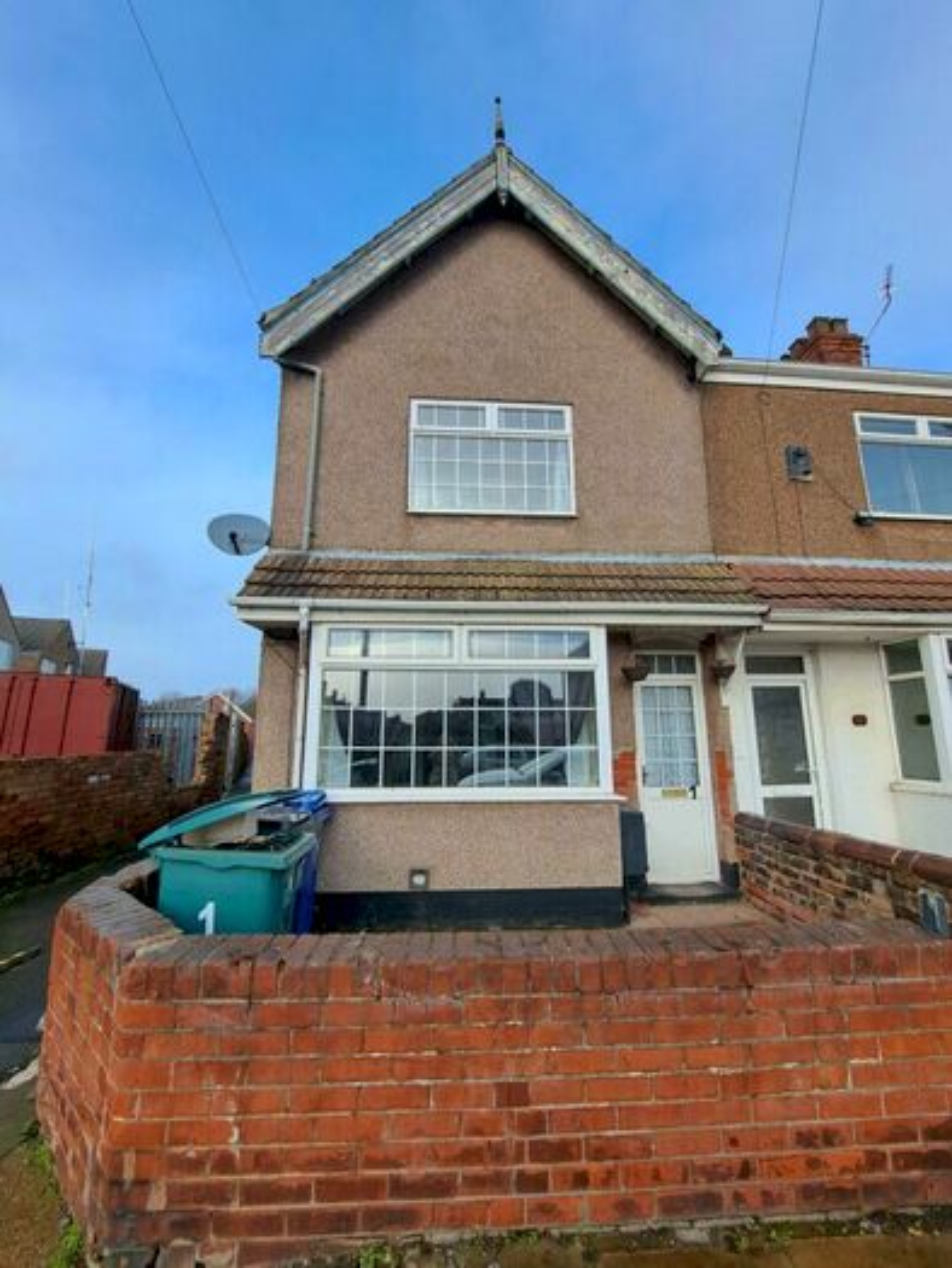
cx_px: 476
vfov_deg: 106.2
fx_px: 477
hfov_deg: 89.9
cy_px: 634
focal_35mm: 13
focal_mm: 1.74
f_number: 2.2
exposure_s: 1/510
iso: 50
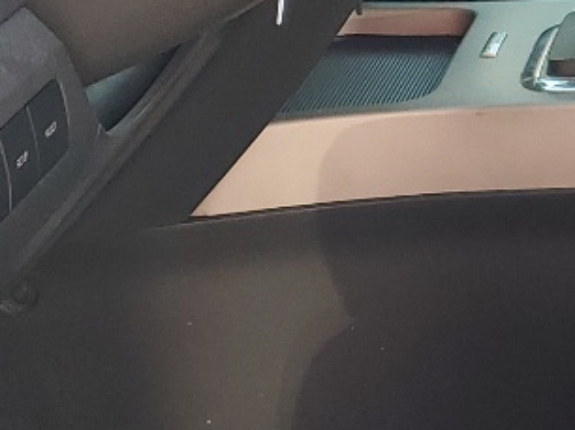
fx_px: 2257
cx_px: 891
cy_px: 8
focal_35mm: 136
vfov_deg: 10.8
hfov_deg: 13.6
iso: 50
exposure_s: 1/256
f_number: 1.5
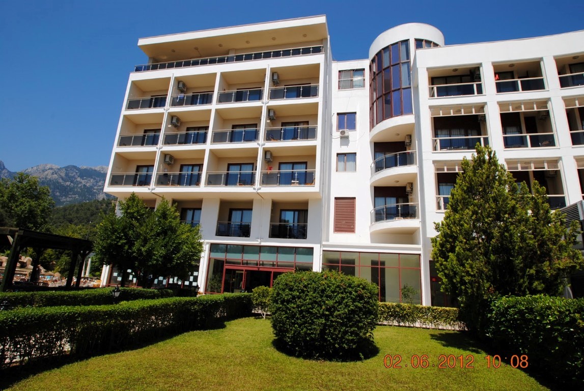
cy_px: 196
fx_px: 317
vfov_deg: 63.4
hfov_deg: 85.3
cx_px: 292
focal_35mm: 20
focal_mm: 13
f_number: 10
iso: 100
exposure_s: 1/200
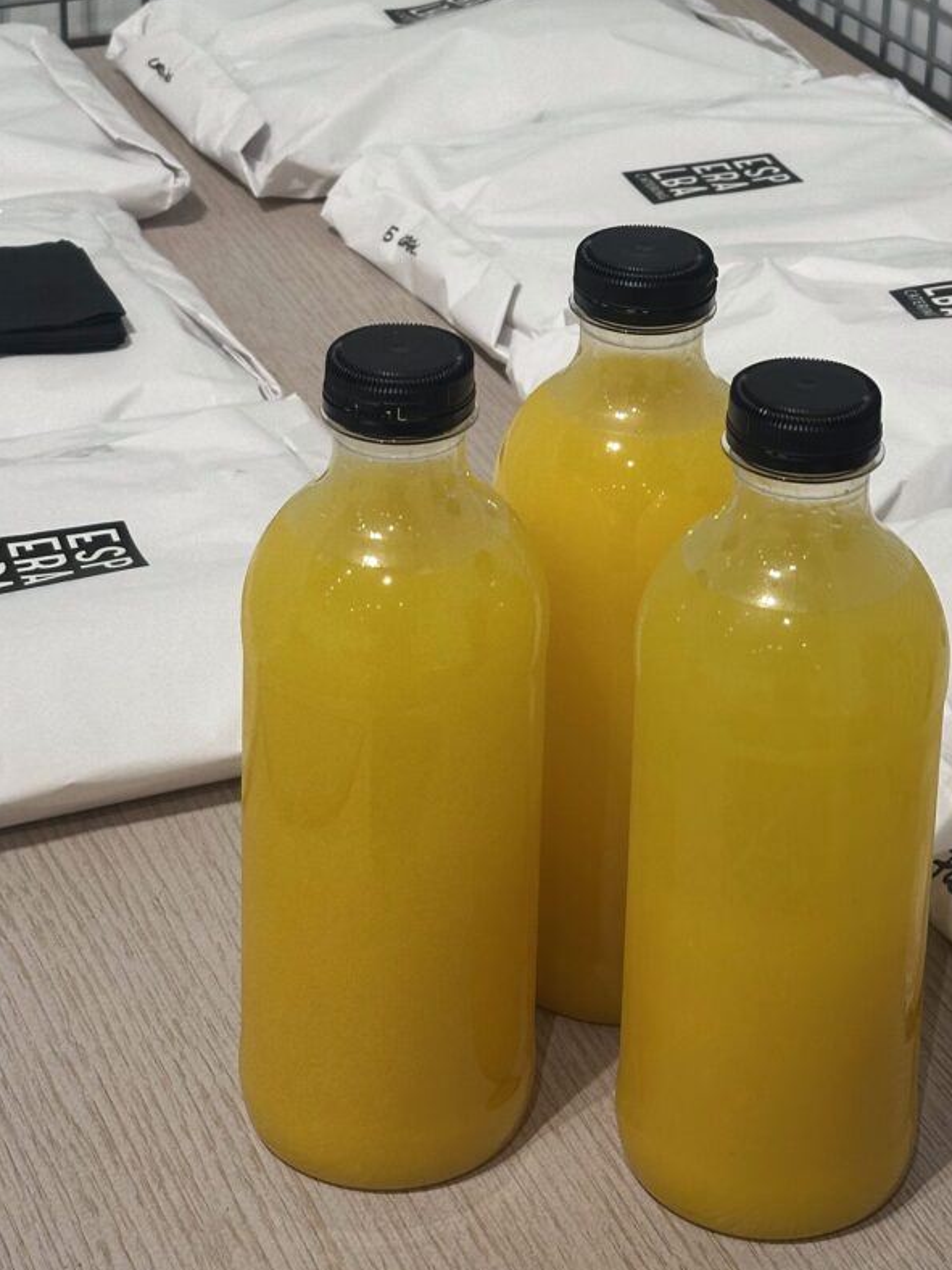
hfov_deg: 22.6
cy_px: 637
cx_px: 523
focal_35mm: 65
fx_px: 2383
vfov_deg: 29.8
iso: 50
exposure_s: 1/171
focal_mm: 6.86
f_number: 1.78
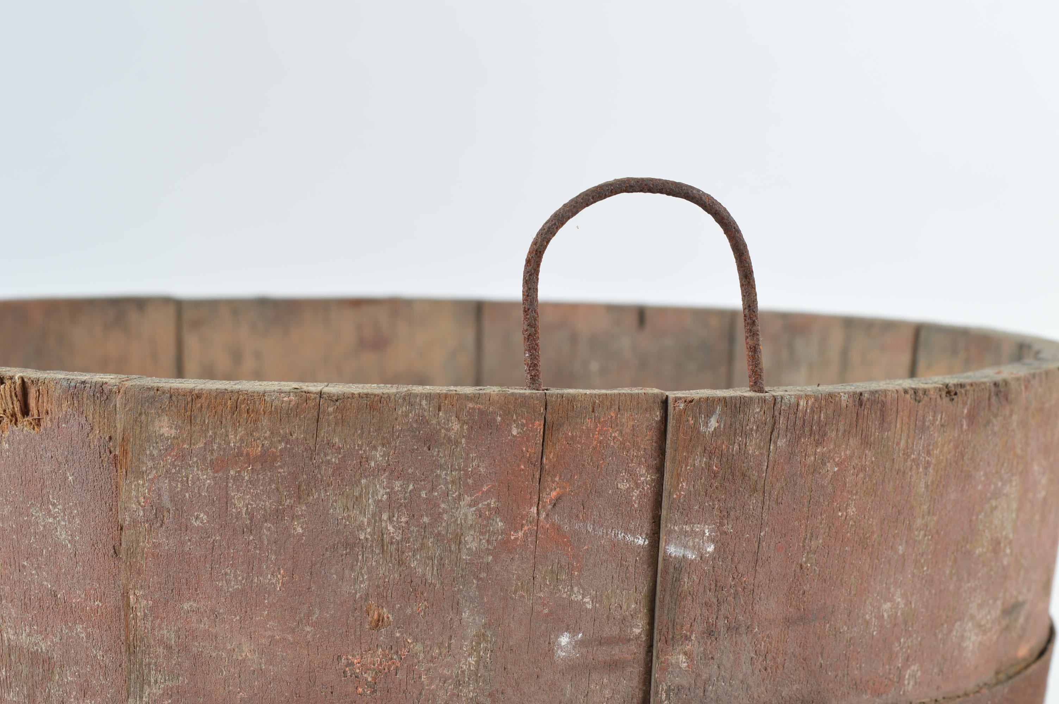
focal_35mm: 60
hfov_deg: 33.4
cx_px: 530
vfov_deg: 22.6
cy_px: 352
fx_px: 1763
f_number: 11
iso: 100
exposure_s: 1/100
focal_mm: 40
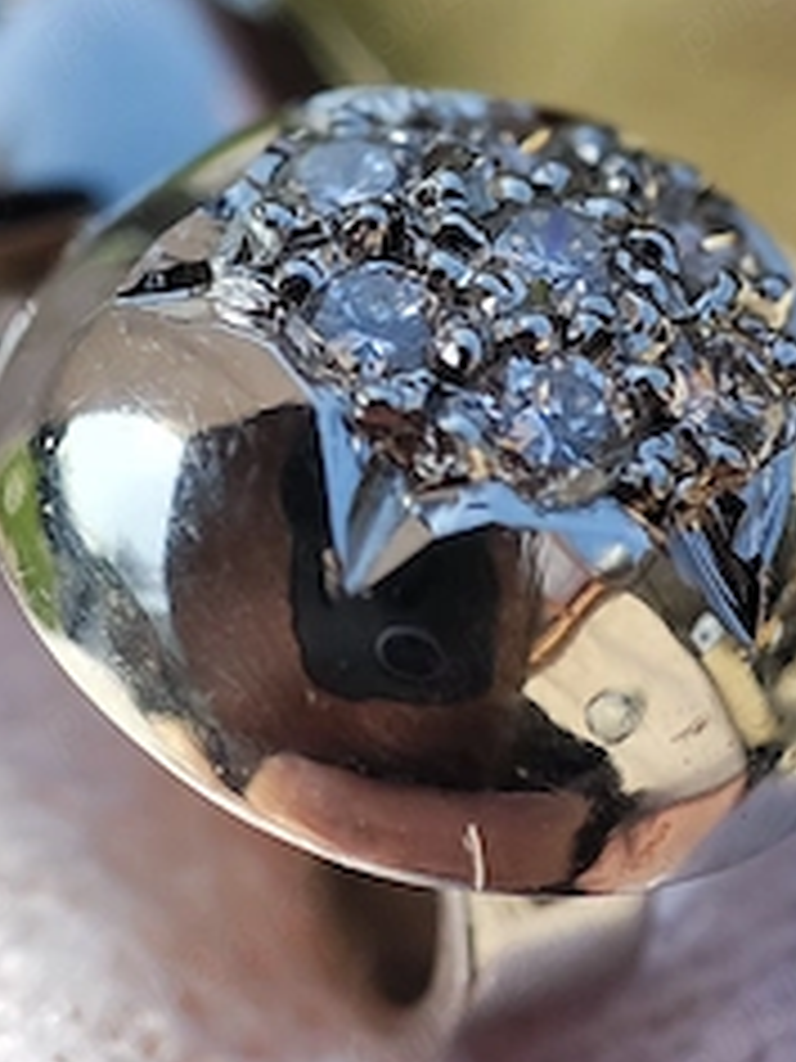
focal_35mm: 83
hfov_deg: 17.8
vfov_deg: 23.5
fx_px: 2545
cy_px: 369
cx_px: 342
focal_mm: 4.1
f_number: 2.4
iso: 50
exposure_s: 1/1431
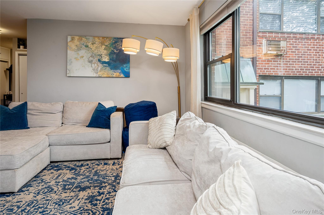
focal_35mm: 20
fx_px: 175
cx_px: 162
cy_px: 108
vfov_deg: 63.1
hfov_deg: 85.5
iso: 200
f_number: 11
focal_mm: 19.5
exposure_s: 1/8
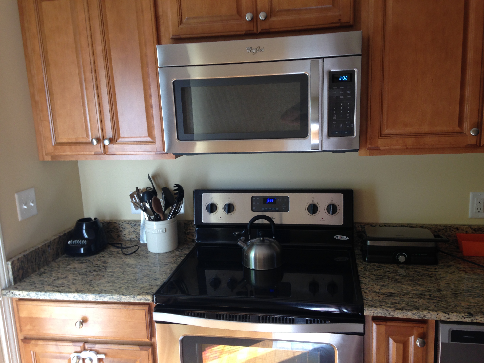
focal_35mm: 33
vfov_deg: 42.9
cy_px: 182
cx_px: 242
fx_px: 461
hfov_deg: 55.4
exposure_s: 1/40
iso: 50
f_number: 2.4
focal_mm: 4.12
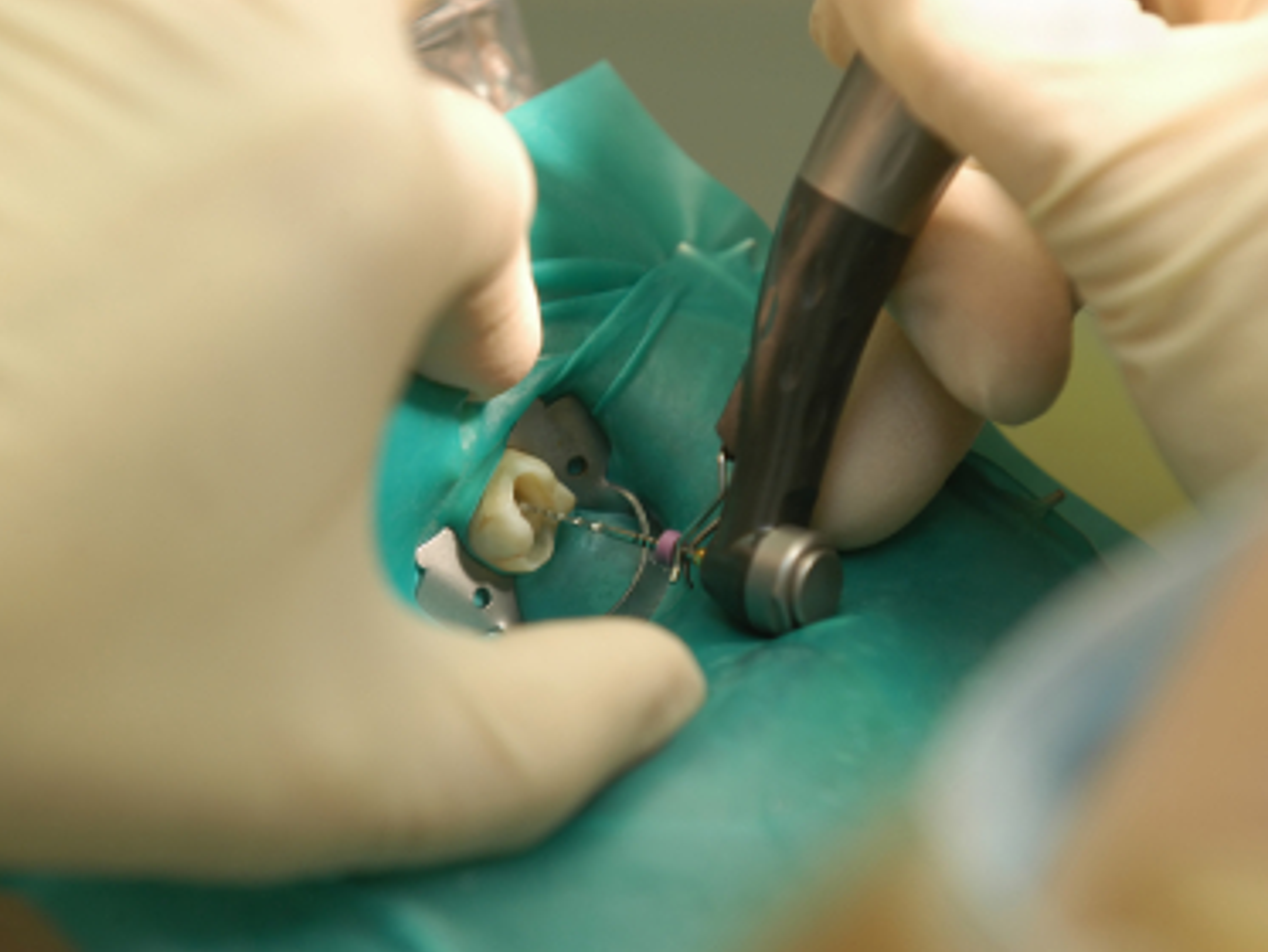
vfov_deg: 4.5
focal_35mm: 328
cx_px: 593
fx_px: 12019
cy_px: 476
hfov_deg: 6.0
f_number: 5.6
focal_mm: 200
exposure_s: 1/60
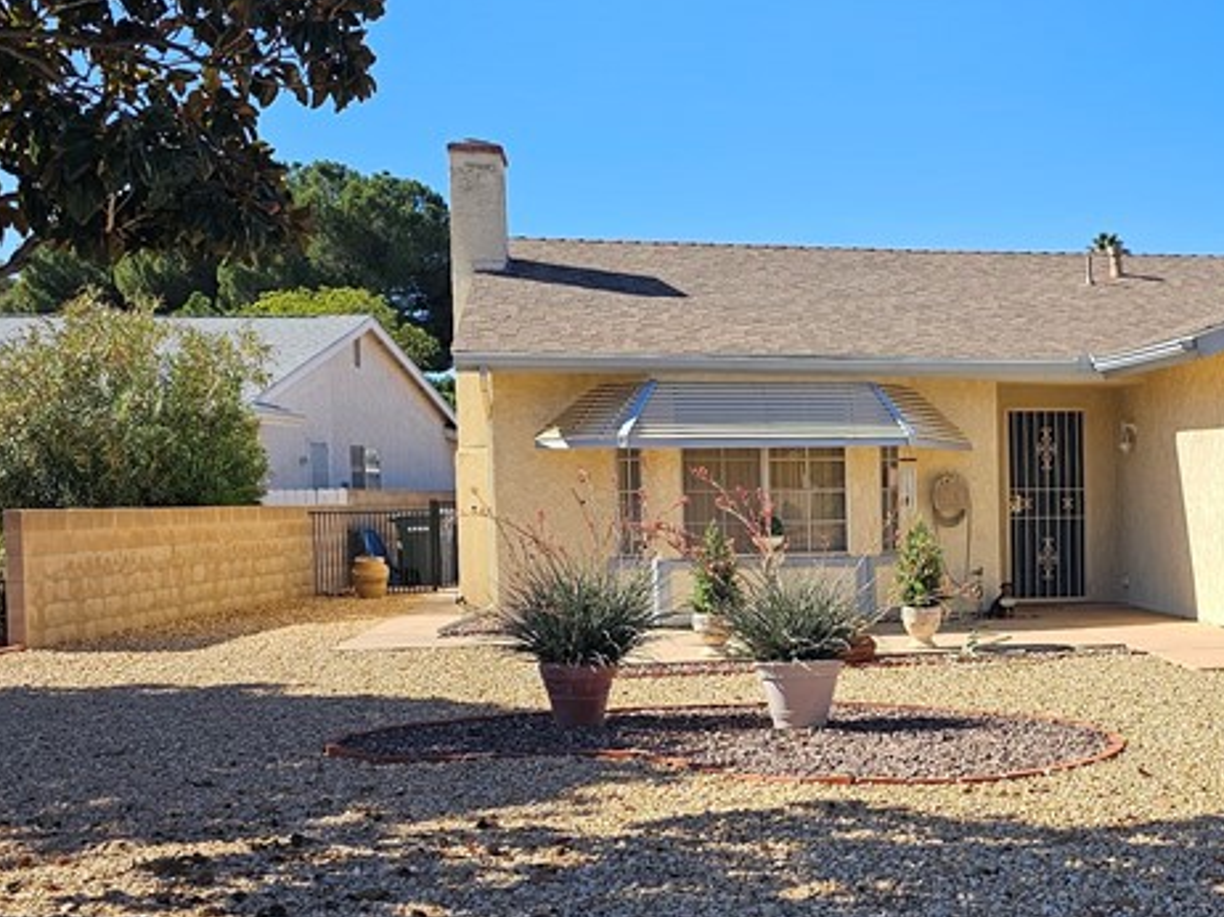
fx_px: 1802
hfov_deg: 35.4
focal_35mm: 51
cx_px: 1086
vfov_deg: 28.4
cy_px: 594
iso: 20
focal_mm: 6.3
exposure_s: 1/1148
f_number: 1.7
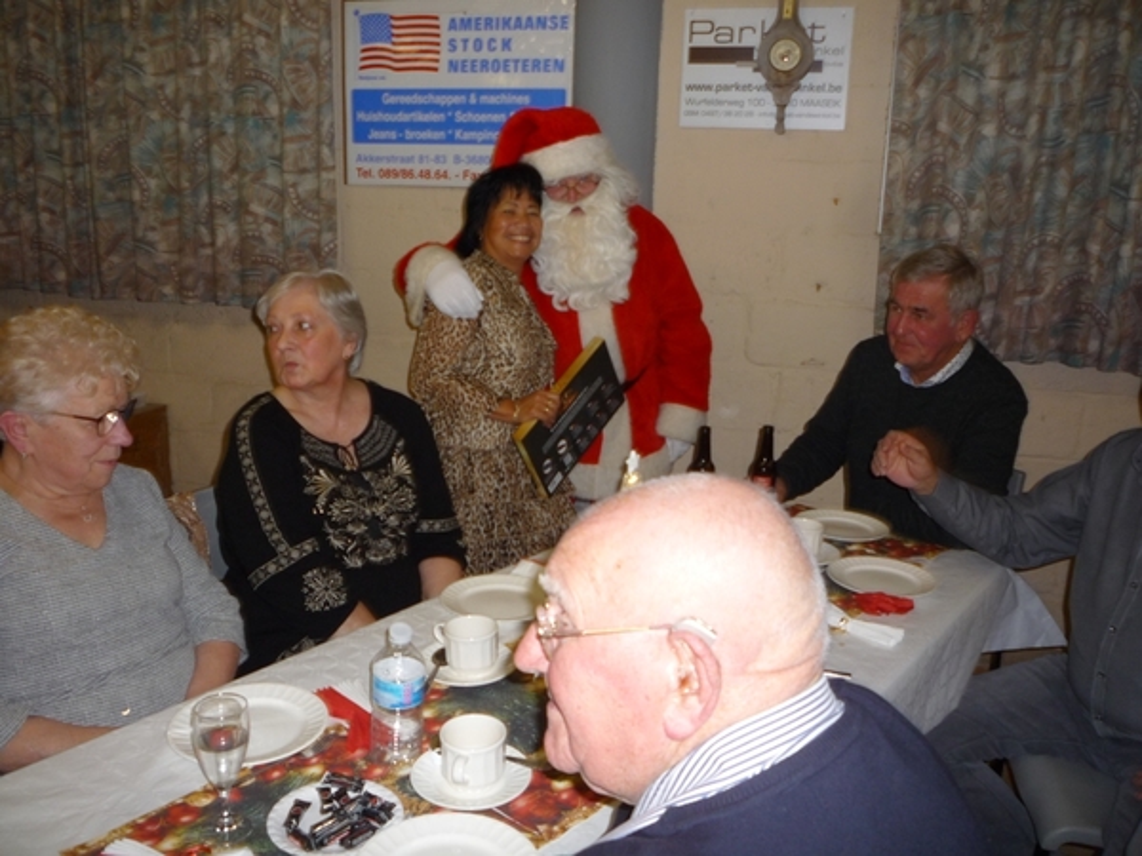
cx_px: 571
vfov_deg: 46.8
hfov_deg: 60.0
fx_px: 990
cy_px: 428
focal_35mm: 30
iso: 125
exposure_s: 1/30
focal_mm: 5.2
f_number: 3.3
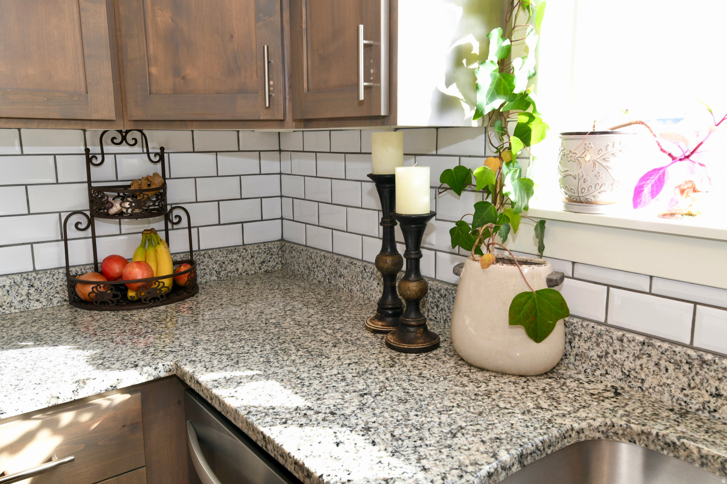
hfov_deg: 61.9
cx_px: 364
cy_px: 242
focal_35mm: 30
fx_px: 606
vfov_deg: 43.6
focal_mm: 30
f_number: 9
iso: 200
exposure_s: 1/13
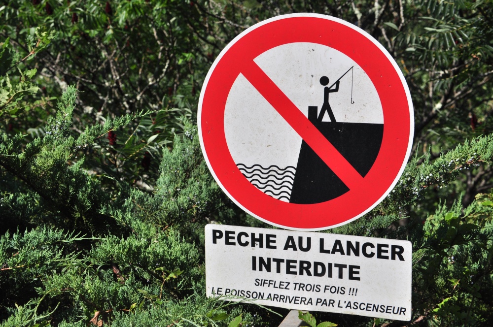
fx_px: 1149
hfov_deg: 24.2
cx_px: 246
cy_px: 164
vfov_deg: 16.2
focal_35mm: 84
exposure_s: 1/4000
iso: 640
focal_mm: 56
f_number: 7.1
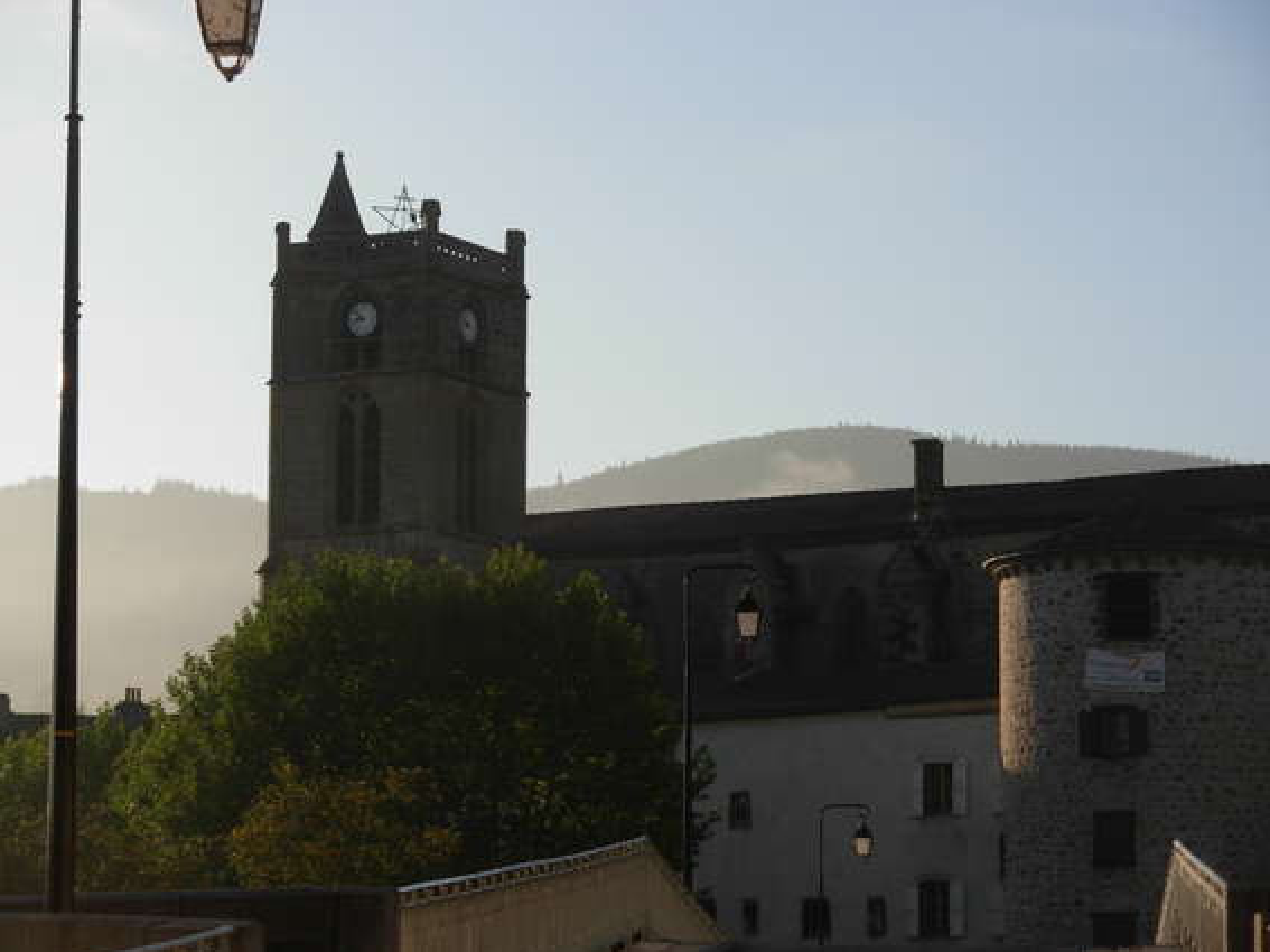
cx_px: 618
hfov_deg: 17.9
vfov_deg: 13.5
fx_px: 4035
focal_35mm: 110
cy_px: 464
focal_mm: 17.2
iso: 79
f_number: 4
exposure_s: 1/813
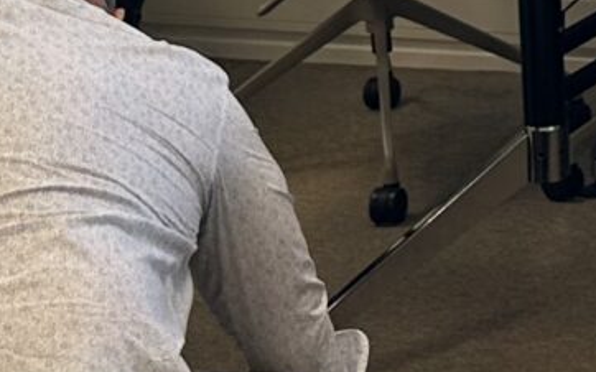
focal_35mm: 180
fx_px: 2923
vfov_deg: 7.0
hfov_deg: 10.4
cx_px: 1332
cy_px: -349
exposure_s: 1/100
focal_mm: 6.86
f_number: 1.78
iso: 64
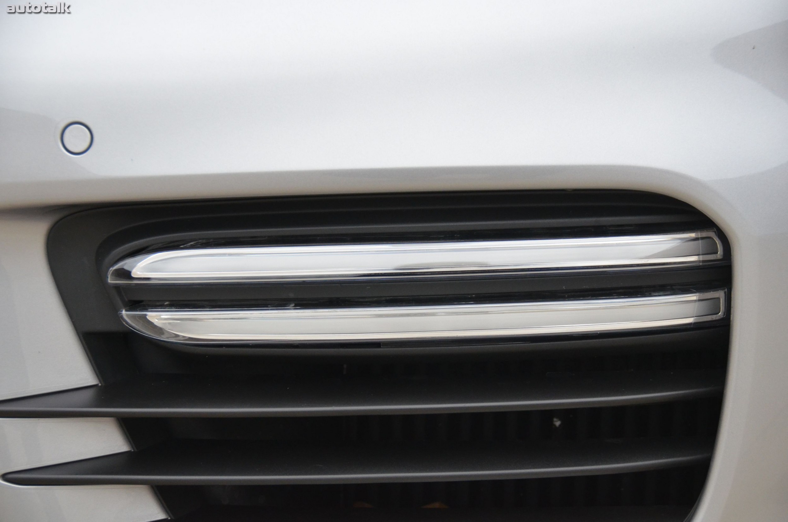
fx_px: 2130
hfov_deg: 21.0
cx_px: 394
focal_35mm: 98
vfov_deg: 14.0
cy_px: 261
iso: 1400
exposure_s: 1/500
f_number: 5
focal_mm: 65
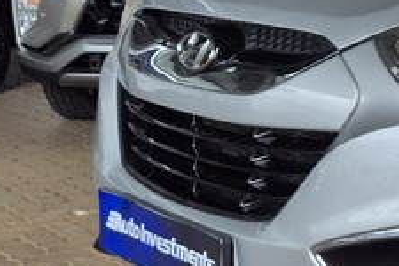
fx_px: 1208
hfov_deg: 15.4
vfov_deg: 12.5
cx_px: 770
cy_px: 78
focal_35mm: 109
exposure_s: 1/501
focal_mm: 5.4
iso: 25
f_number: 1.8
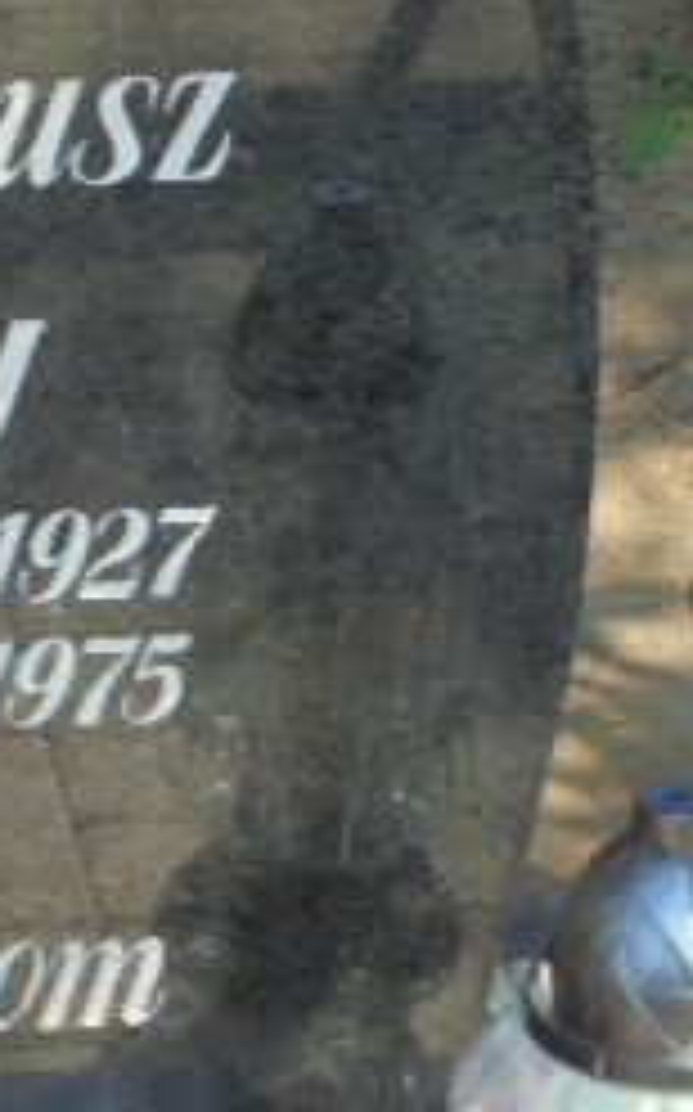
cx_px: -526
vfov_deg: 11.9
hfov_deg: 7.2
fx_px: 5328
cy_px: 428
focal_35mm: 176
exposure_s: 1/125
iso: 100
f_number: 5.6
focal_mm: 11.5
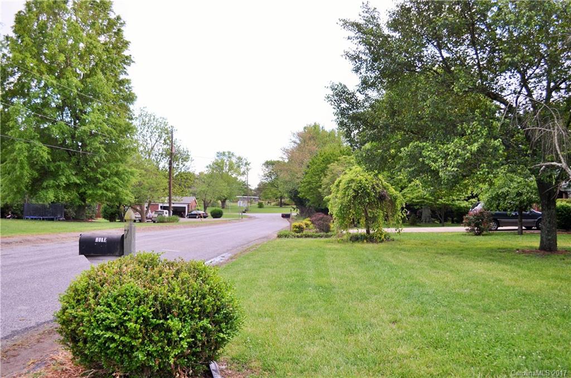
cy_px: 189
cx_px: 286
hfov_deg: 62.1
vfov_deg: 43.4
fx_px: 475
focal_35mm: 30
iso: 400
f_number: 5
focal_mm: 20
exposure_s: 1/100
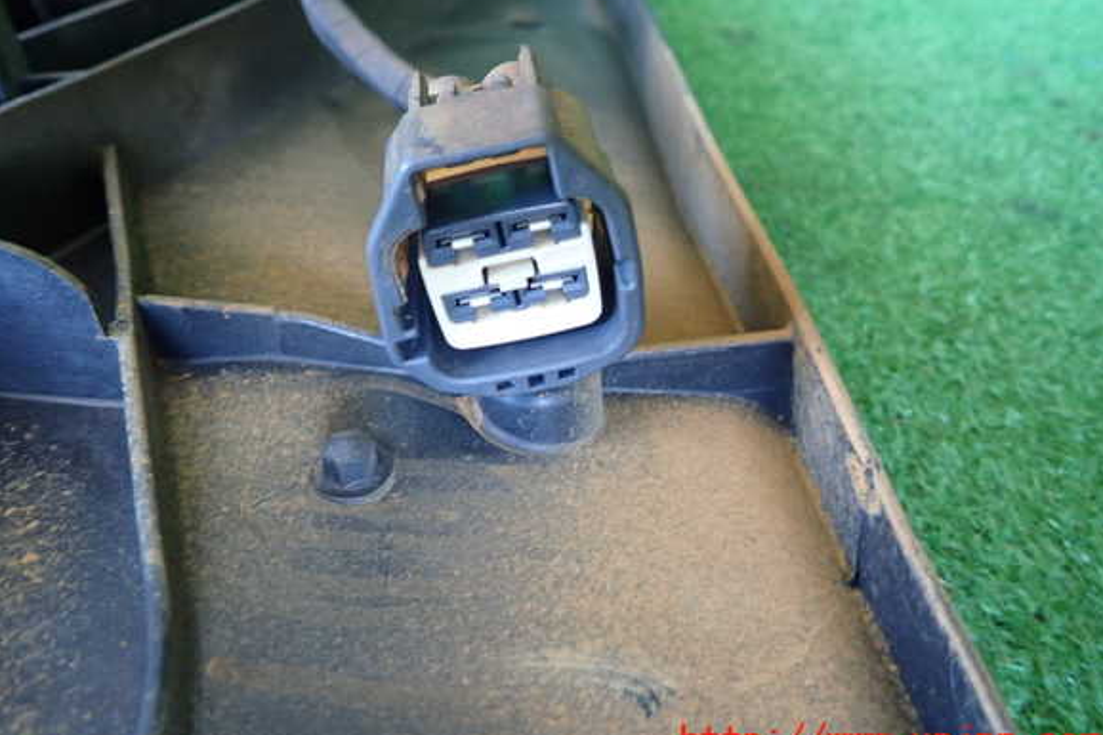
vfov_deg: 47.9
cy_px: 338
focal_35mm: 27
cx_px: 538
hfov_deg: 67.4
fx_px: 827
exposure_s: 1/30
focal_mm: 4.5
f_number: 2
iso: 320
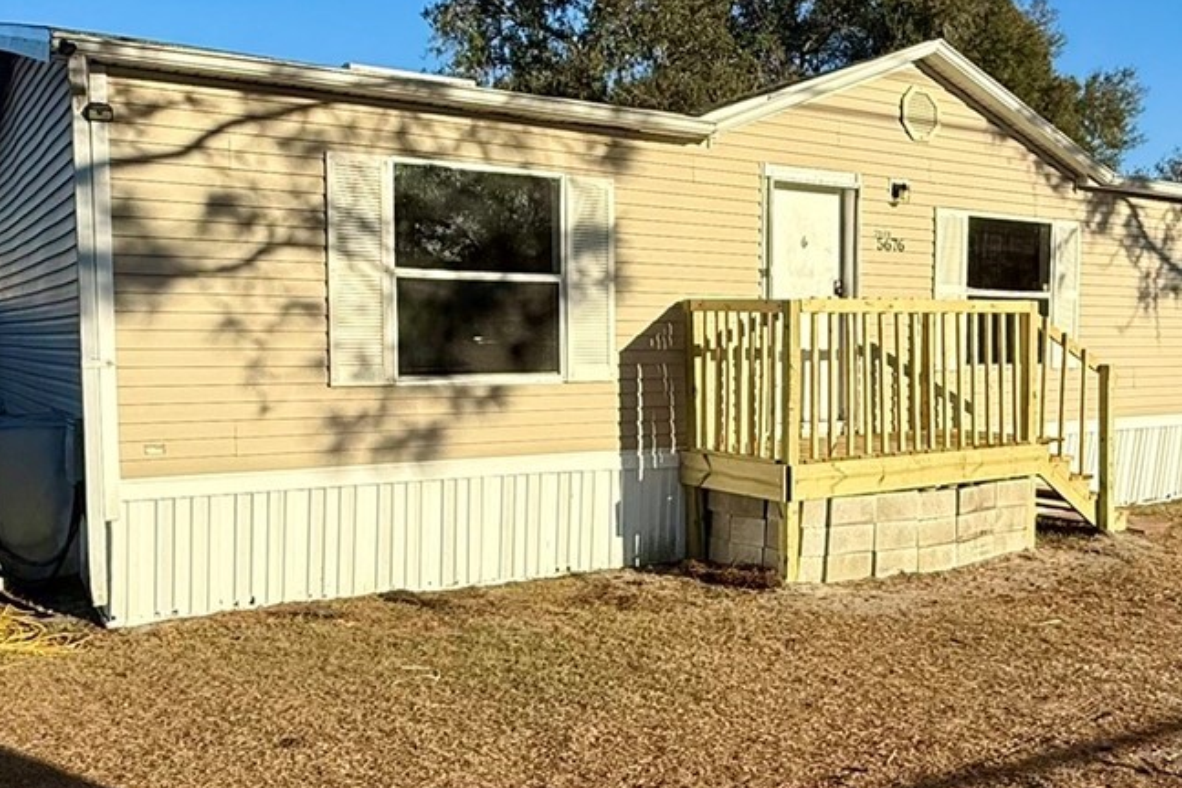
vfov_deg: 36.9
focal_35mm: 36
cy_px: 391
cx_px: 755
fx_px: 1182
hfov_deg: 52.4
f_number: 2.2
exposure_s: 1/3125
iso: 50
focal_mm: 2.22
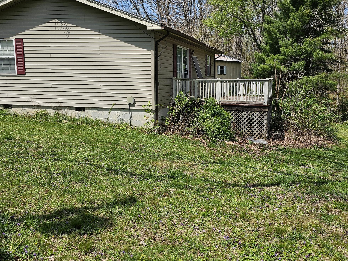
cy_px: 119
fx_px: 352
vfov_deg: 40.7
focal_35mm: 35
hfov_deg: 52.4
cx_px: 200
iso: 16
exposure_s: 1/1307
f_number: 1.7
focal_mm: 6.3
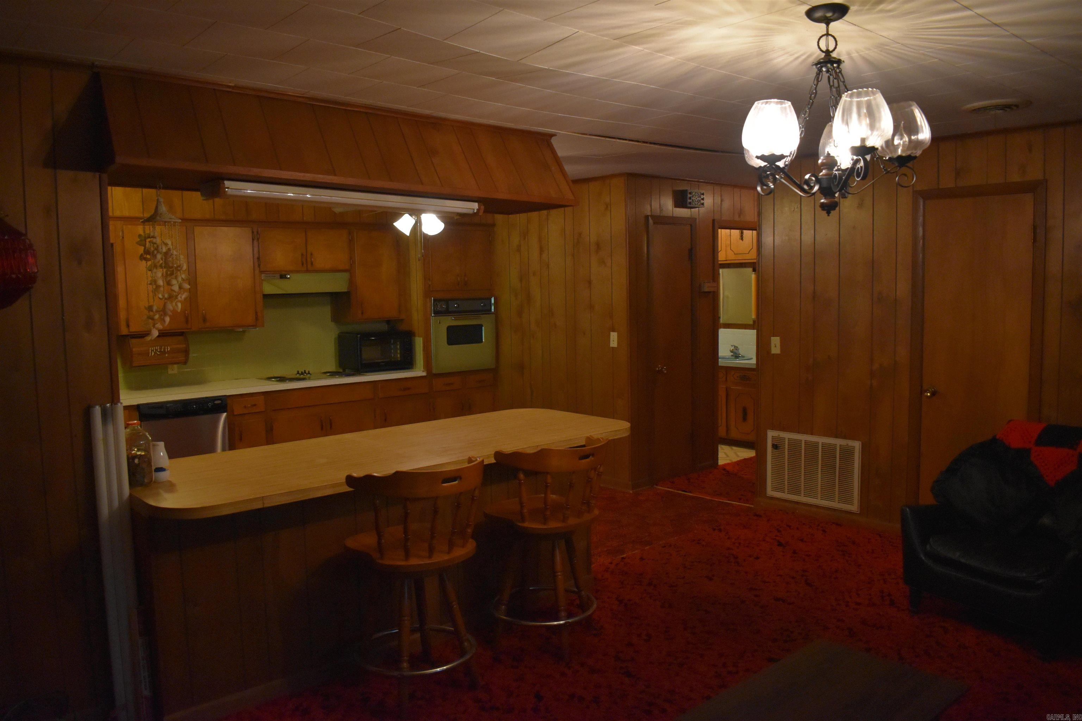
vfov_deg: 47.9
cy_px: 360
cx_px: 541
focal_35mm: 27
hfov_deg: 67.4
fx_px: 811
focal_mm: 18
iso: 2200
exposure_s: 1/125
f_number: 3.5
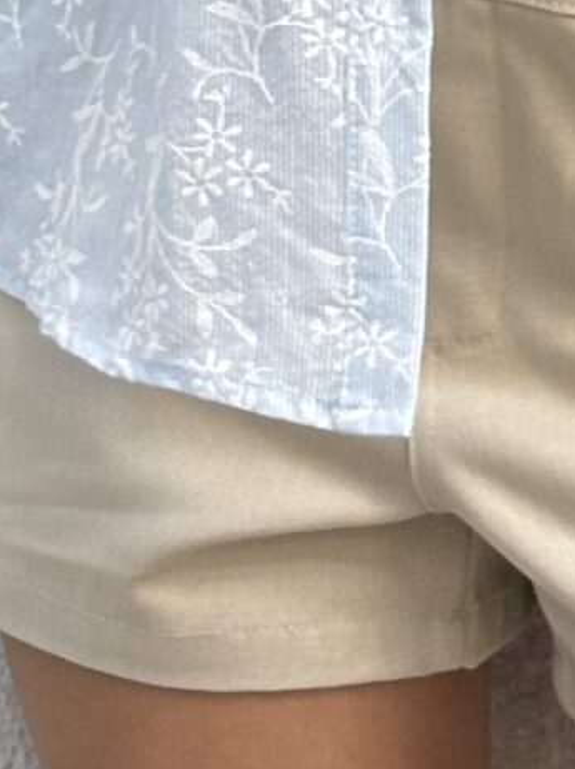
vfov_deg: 6.6
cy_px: -882
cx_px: 478
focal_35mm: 289
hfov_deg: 5.1
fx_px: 6410
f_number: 1.6
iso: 50
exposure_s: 1/50
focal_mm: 5.96
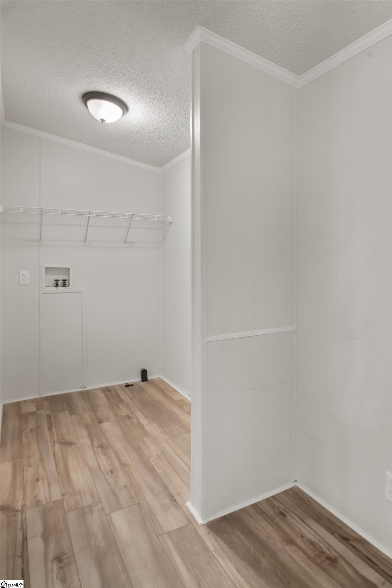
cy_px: 294
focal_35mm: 19
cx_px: 196
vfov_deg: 86.9
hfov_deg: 64.6
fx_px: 310
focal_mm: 19
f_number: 6.3
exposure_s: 1/1.67
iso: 320
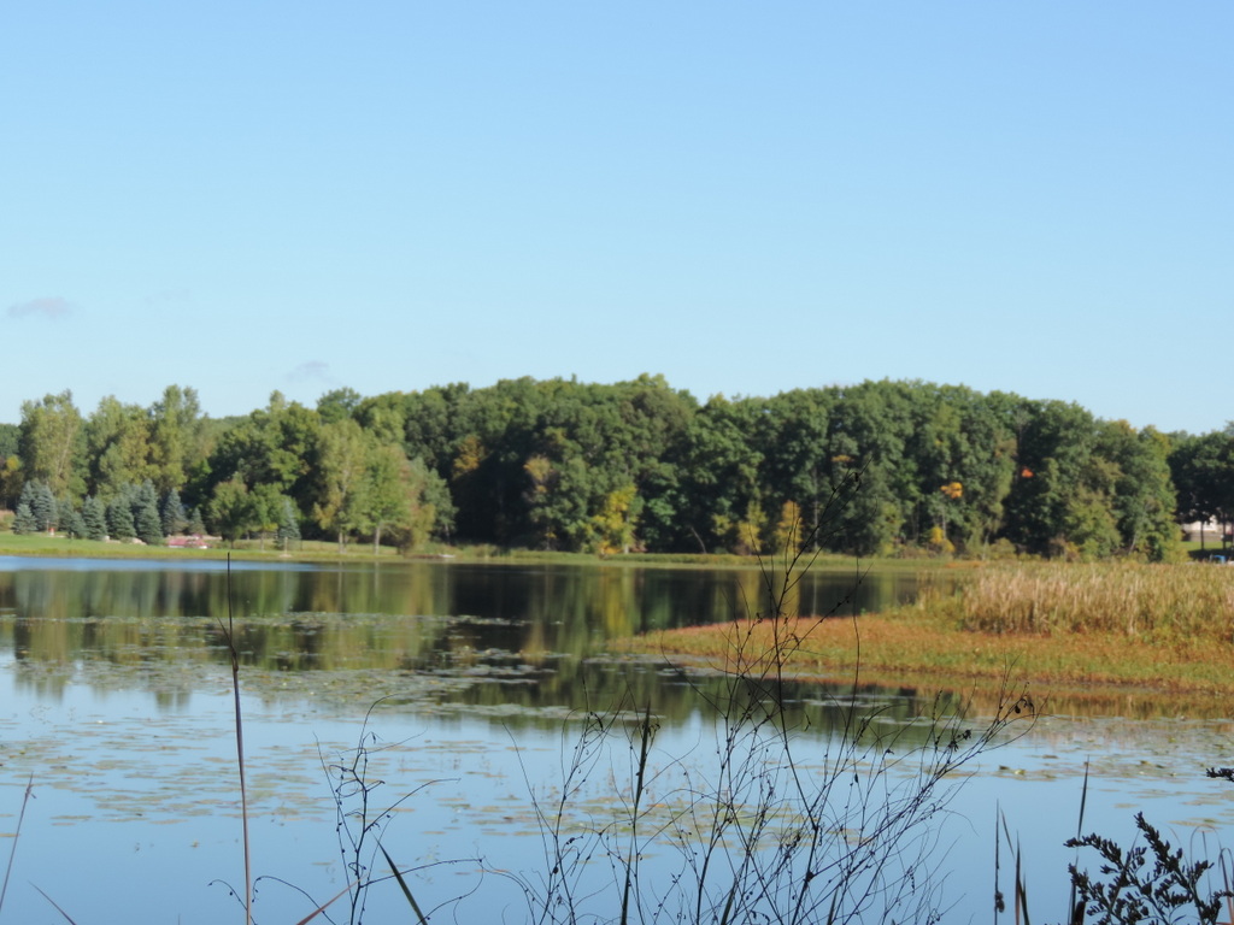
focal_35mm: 75
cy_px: 462
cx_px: 617
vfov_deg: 19.6
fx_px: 2674
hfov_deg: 26.0
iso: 80
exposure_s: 1/400
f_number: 3.9
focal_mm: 13.3
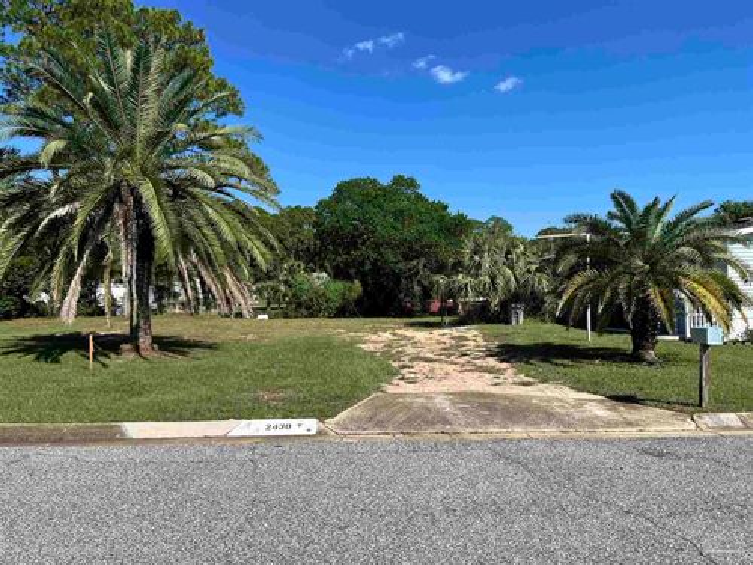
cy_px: 282
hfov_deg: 67.3
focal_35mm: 26
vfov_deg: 53.1
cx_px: 376
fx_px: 566
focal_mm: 5.1
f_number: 1.6
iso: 50
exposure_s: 1/5000
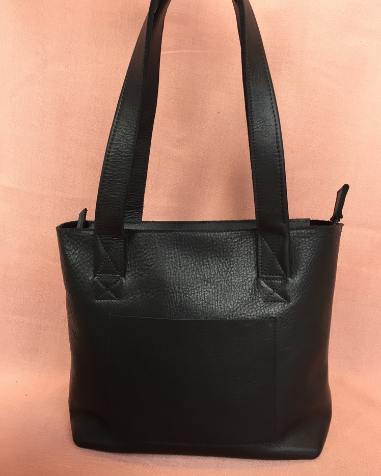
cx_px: 193
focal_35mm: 31
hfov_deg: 47.1
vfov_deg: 57.1
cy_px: 218
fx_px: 437
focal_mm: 4.15
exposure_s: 1/33
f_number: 2.2
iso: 40
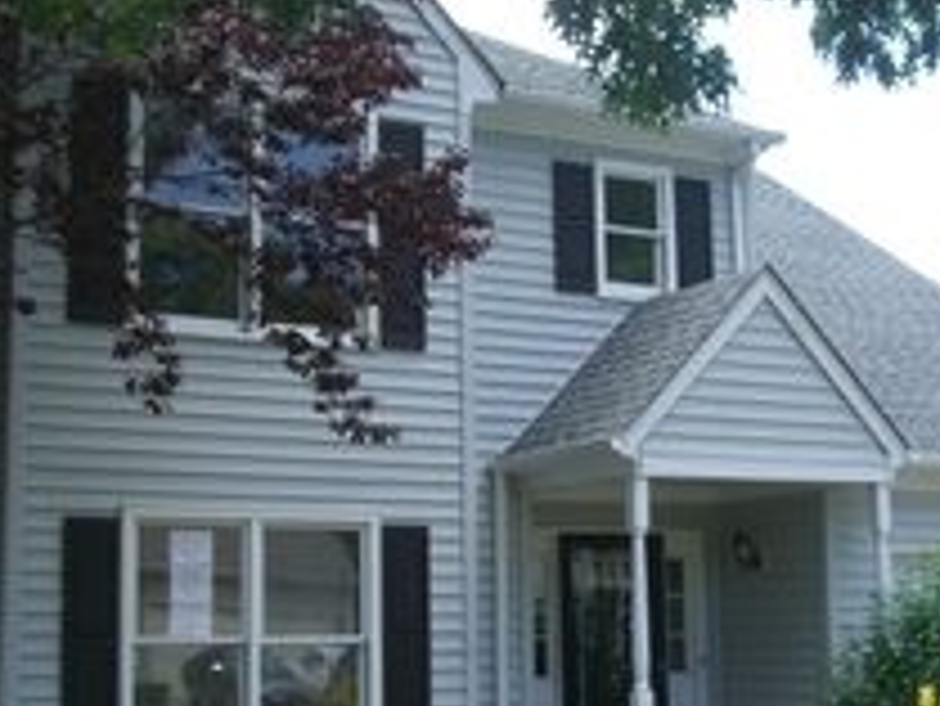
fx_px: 1712
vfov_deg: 23.3
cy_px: 355
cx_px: 490
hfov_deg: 30.7
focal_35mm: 63
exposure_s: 1/320
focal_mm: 7.9
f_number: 2.8
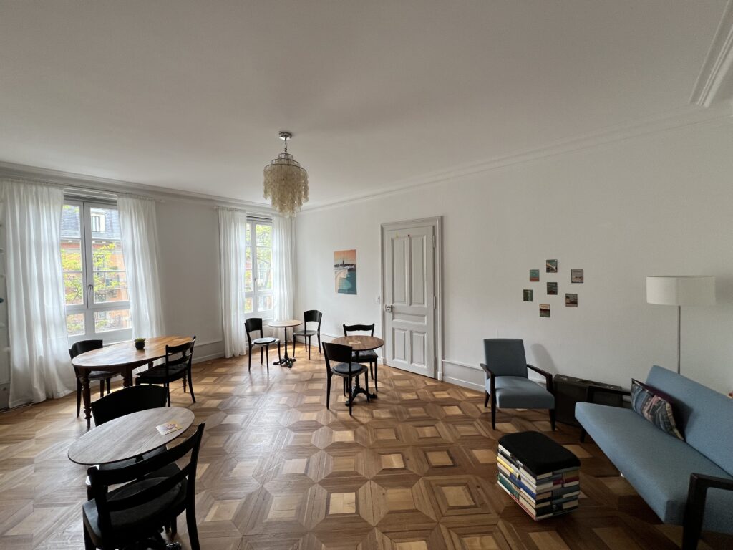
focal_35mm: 13
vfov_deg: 89.9
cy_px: 275
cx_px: 366
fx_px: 275
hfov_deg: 106.2
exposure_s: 1/99
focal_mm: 1.57
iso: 125
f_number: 1.8
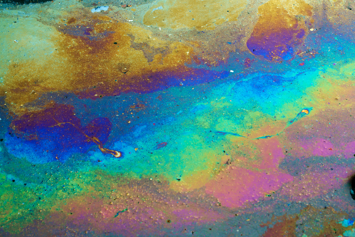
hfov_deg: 20.4
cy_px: 118
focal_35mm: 100
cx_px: 178
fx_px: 986
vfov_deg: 13.7
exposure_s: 1/160
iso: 100
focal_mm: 100
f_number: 8
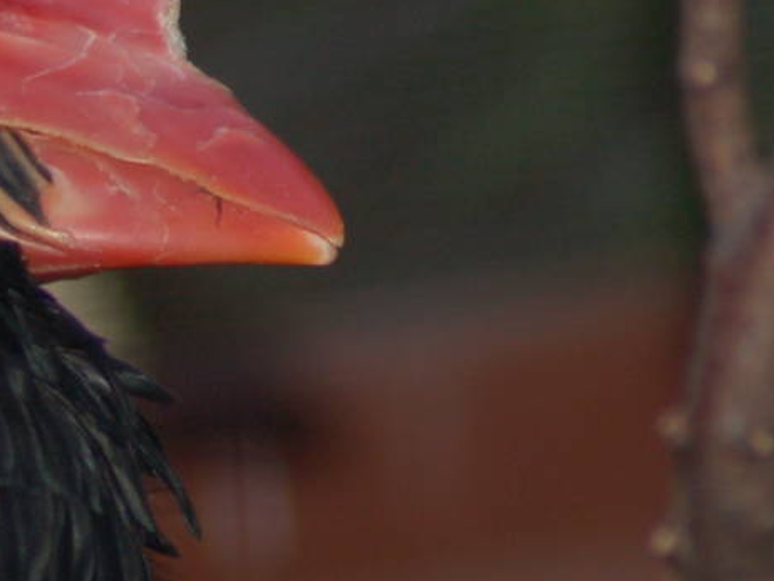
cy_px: 218
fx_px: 20089
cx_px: -152
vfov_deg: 1.7
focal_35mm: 898
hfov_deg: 2.2
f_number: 4.8
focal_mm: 180
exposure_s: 1/60
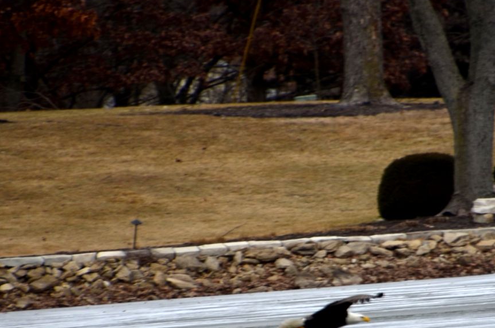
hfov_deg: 1.4
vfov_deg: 1.0
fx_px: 19591
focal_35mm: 1428
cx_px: 303
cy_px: 271
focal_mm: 400
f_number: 6.3
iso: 125
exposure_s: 1/100
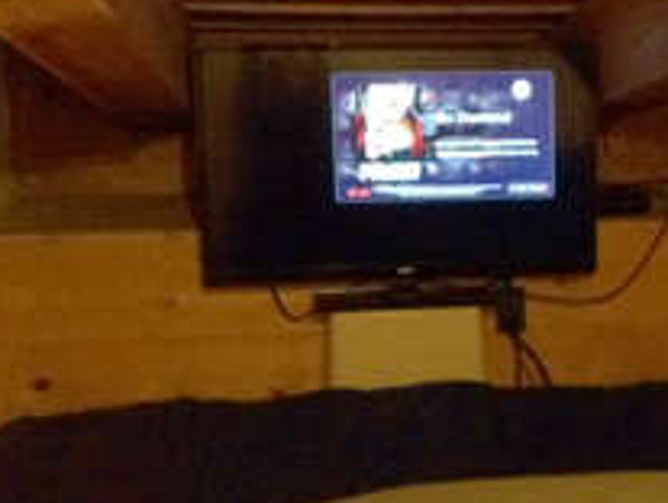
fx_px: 1527
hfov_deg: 23.7
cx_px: 647
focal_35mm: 79
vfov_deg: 18.6
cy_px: 364
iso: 800
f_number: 2.8
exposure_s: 1/30
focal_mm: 4.3
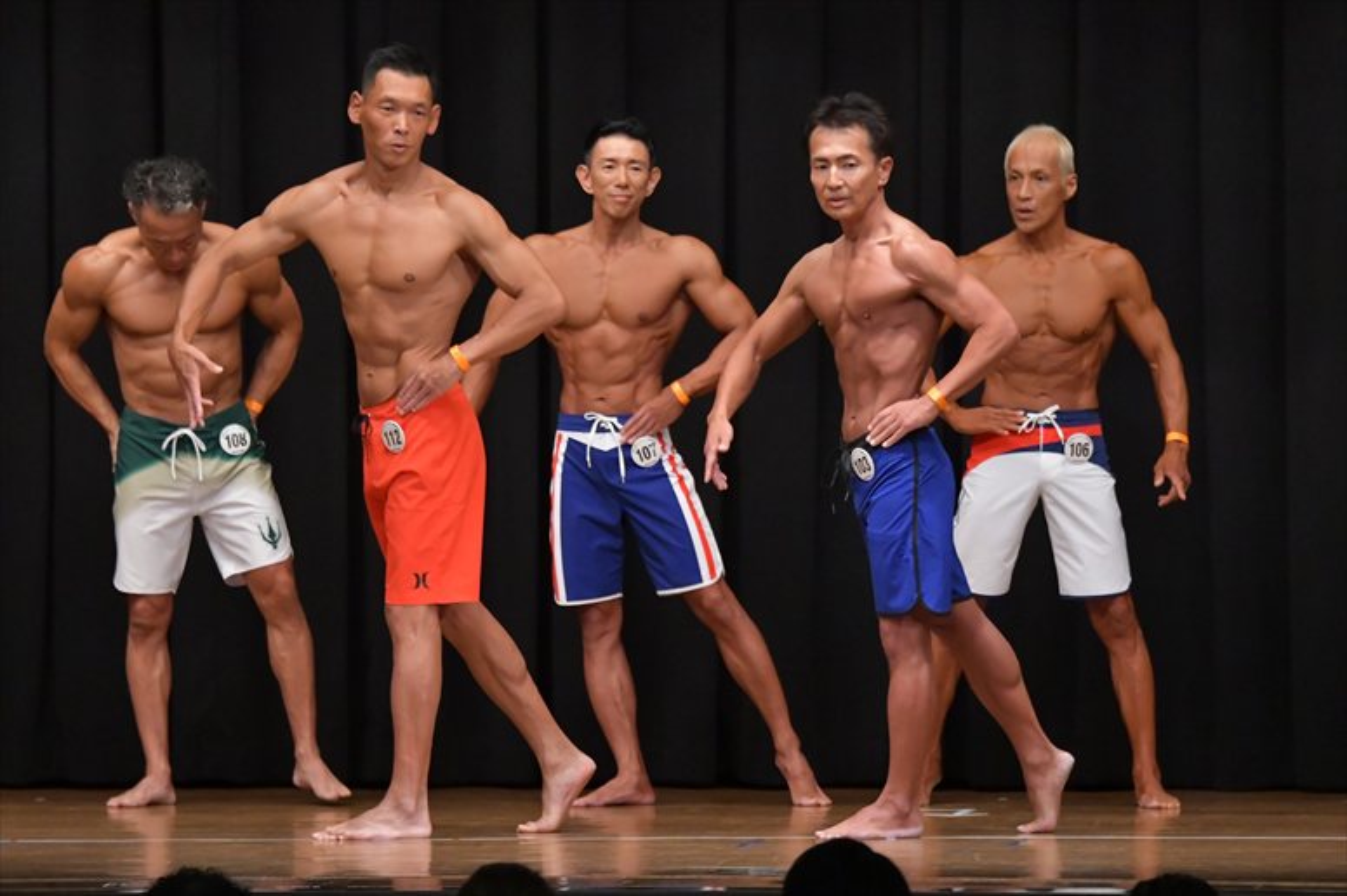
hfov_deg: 9.5
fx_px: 8116
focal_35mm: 217
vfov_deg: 6.3
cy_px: 448
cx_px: 674
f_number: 5.6
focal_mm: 145
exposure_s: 1/400
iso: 6400
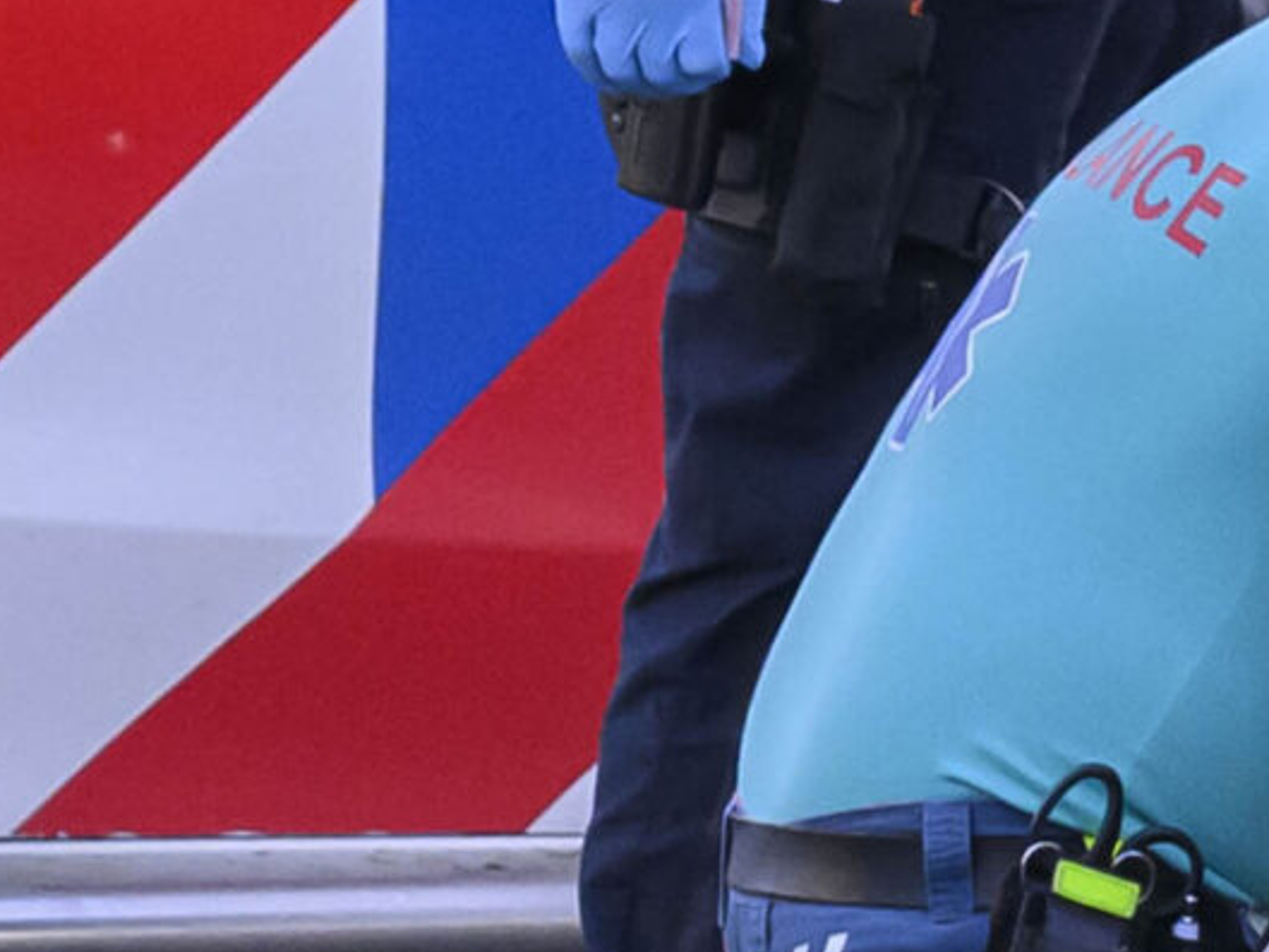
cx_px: 1715
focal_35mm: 837
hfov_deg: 2.4
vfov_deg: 1.8
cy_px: 116
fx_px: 30691
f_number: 4
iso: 2000
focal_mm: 120
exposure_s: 1/60
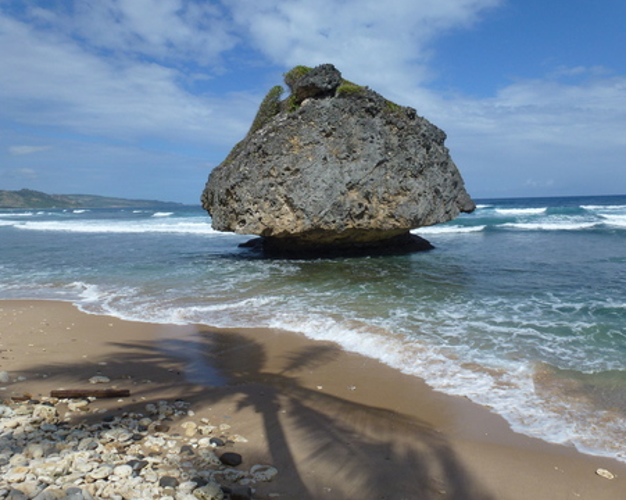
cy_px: 241
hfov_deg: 66.0
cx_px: 326
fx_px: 481
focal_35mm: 26
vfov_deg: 54.9
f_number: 4
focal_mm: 4.3
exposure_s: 1/1600
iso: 100
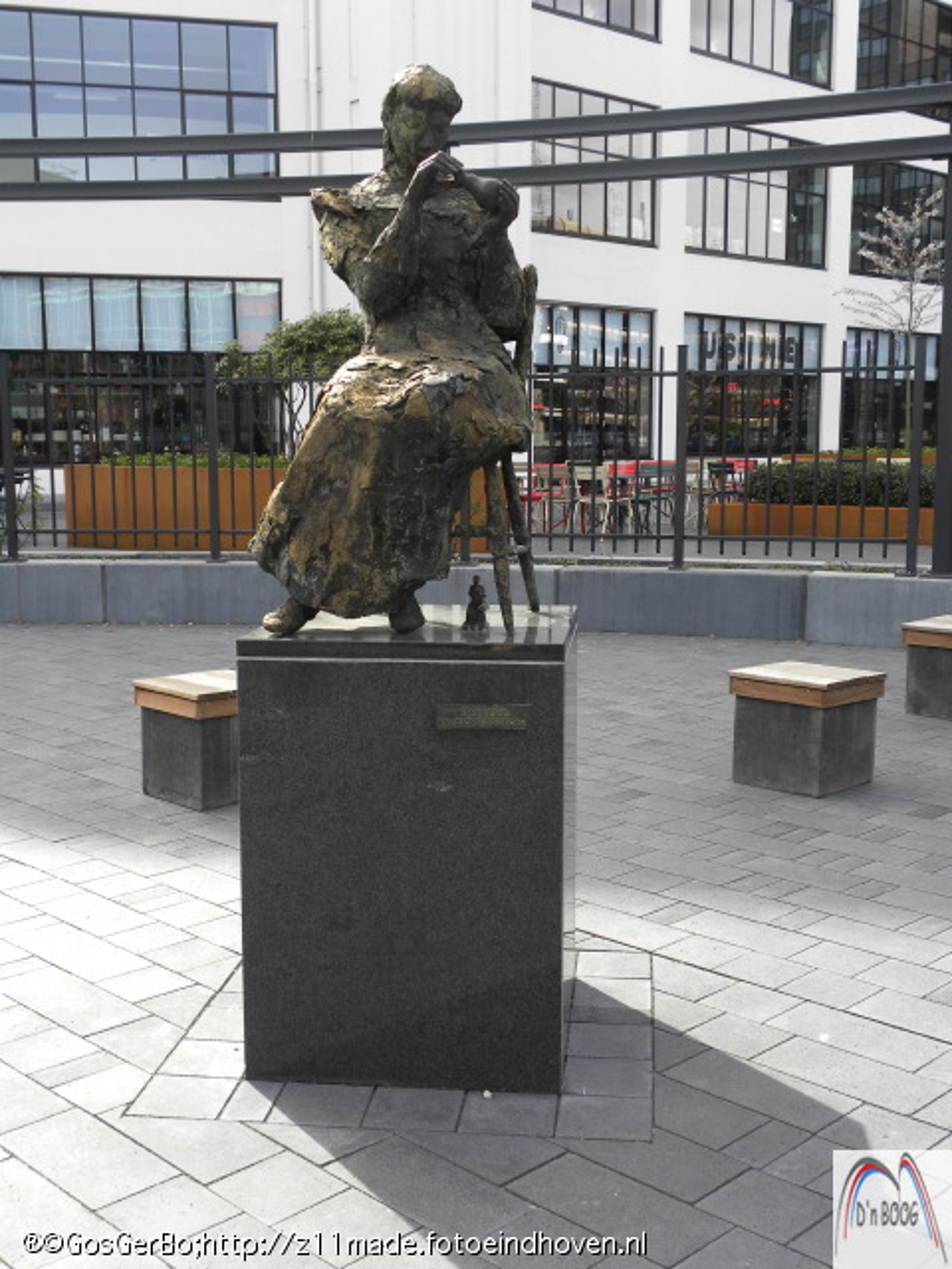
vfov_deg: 45.8
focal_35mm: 41
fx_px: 1503
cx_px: 476
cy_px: 634
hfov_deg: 35.1
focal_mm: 7.3
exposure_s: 1/146
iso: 64
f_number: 4
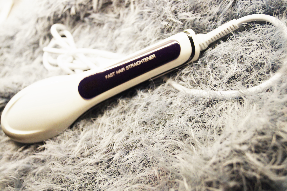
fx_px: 334
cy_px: 96
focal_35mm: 42
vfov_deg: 31.8
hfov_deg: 46.4
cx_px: 144
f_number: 4.5
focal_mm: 28
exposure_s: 1/60
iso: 250
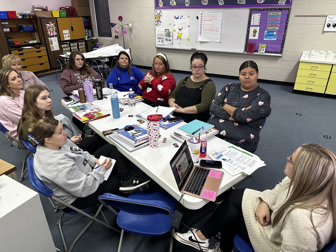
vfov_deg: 56.8
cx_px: 168
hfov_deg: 71.6
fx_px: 233
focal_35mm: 24
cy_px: 126
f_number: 1.78
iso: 320
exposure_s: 1/60
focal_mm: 6.86
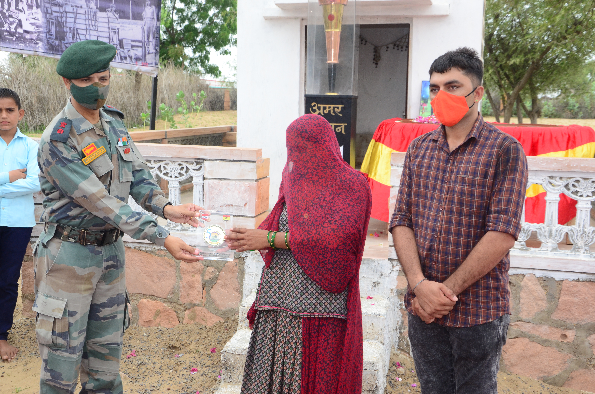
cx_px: 298
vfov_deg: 28.0
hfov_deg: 41.2
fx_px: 792
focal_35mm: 48
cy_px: 197
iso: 640
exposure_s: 1/200
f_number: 9
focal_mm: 32
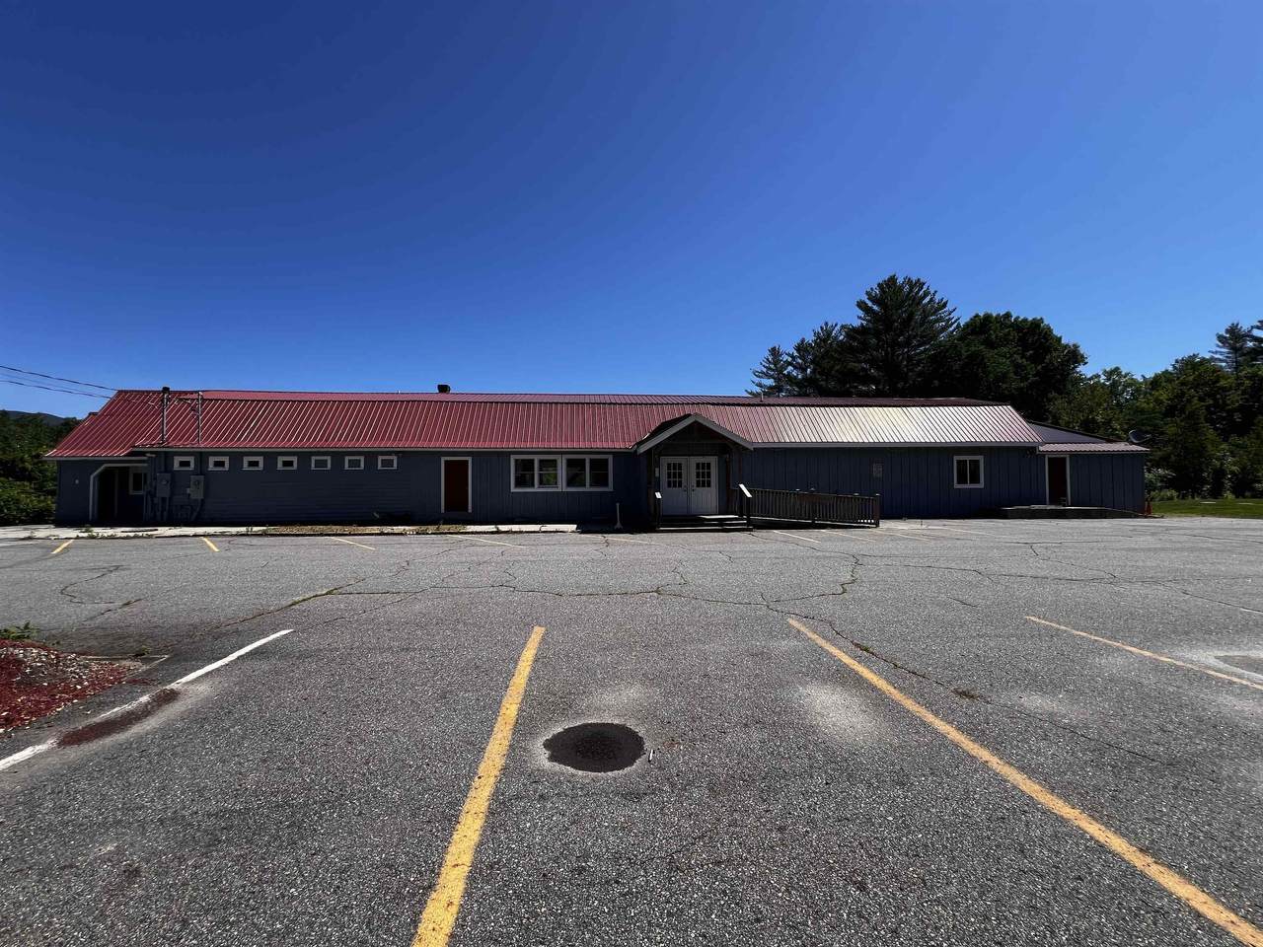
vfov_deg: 89.9
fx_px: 474
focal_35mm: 13
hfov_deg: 106.2
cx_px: 632
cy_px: 474
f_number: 1.8
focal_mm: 1.57
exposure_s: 1/1623
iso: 32
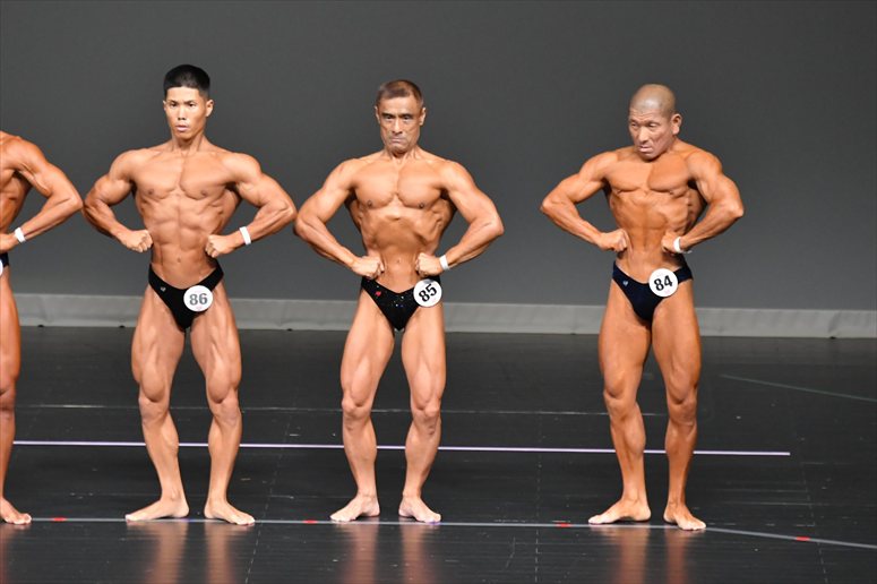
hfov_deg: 6.0
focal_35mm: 345
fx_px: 8401
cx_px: 438
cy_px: 292
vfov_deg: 4.0
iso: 5000
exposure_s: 1/400
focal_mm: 230
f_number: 5.6
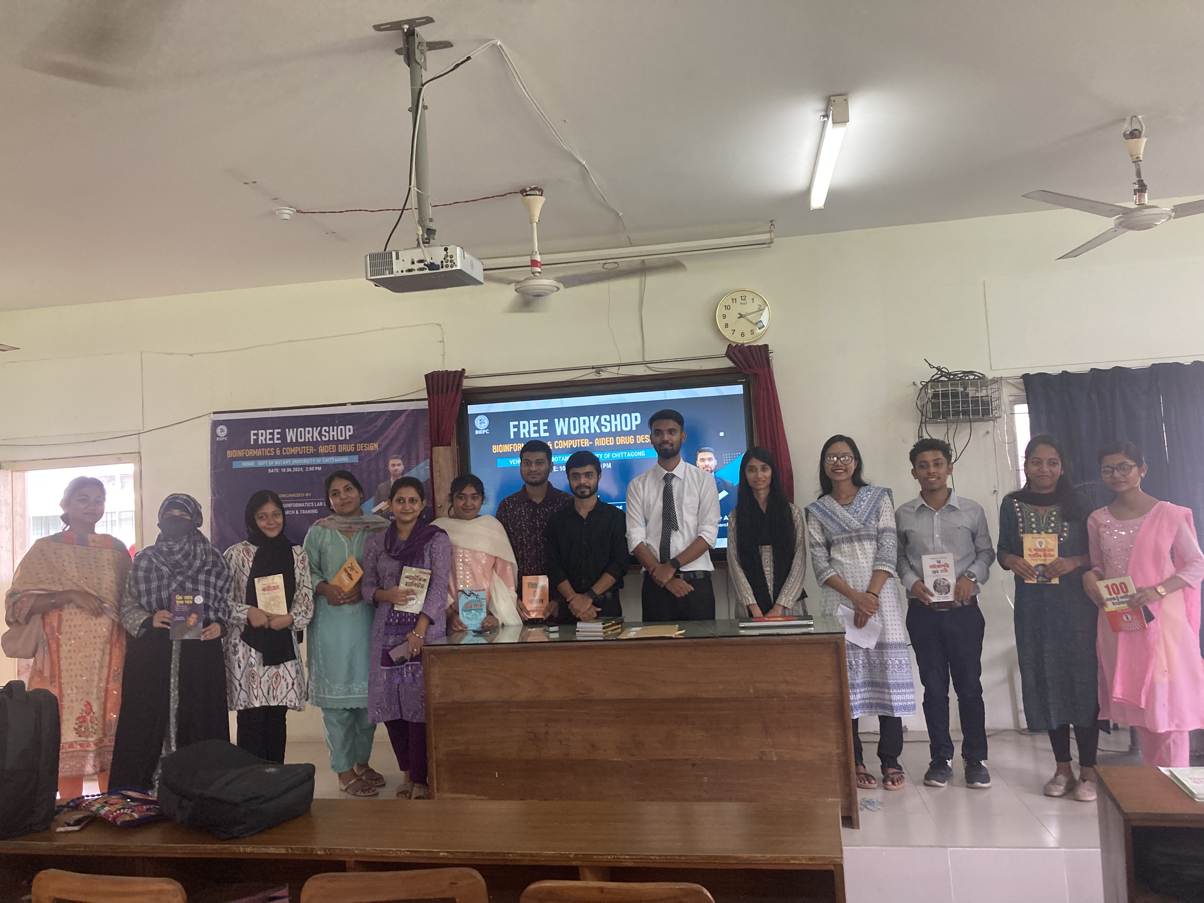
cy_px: 452
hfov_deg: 63.4
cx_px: 602
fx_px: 974
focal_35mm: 28
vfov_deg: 49.7
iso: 160
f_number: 1.8
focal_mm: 3.99
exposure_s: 1/50
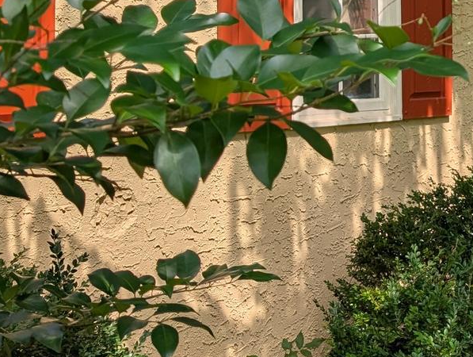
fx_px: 1122
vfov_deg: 17.3
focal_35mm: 82
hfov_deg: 22.1
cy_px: -59
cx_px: 563
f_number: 1.68
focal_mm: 6.9
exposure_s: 1/3774
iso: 21
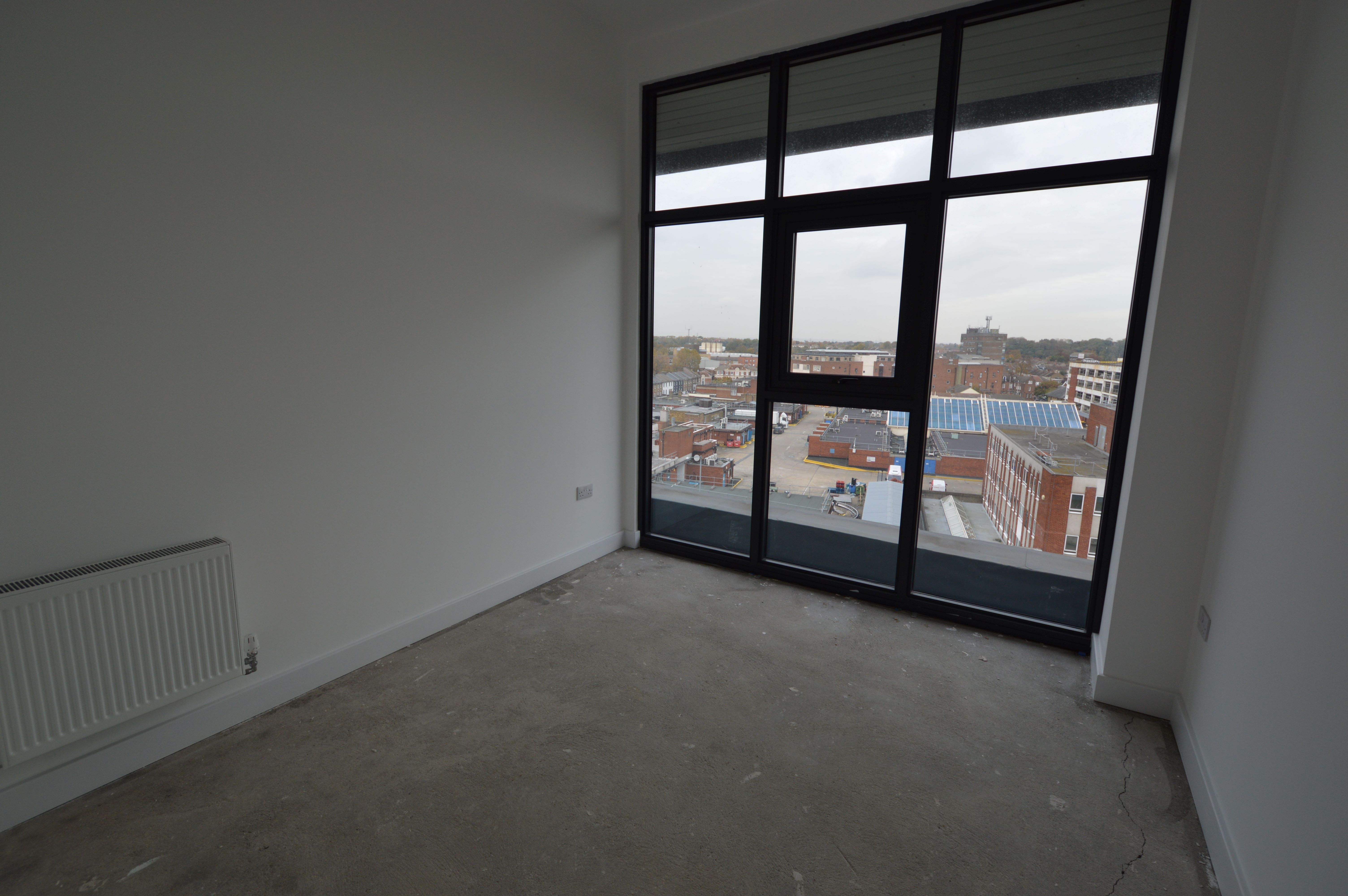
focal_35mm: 15
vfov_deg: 77.2
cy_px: 448
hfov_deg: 100.4
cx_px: 674
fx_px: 561
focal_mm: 10
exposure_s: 1/125
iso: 200
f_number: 5.6
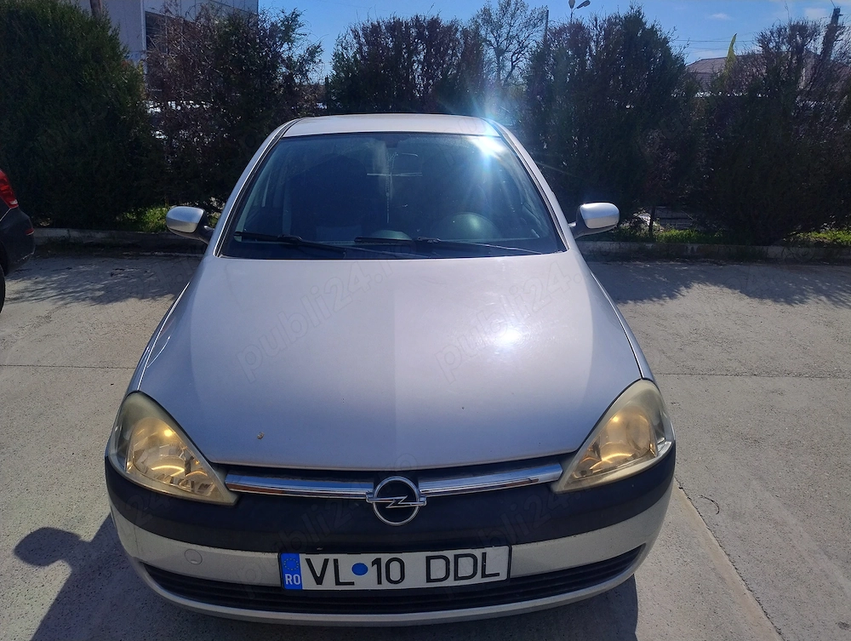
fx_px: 591
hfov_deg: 71.5
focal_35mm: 24
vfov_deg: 56.9
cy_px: 320
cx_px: 426
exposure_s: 1/6323
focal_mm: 5.56
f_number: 1.8
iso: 103
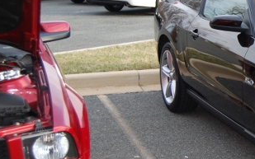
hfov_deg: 19.2
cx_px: 294
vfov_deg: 12.7
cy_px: 38
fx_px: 716
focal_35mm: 103
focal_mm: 26
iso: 110
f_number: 4.2
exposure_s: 1/125
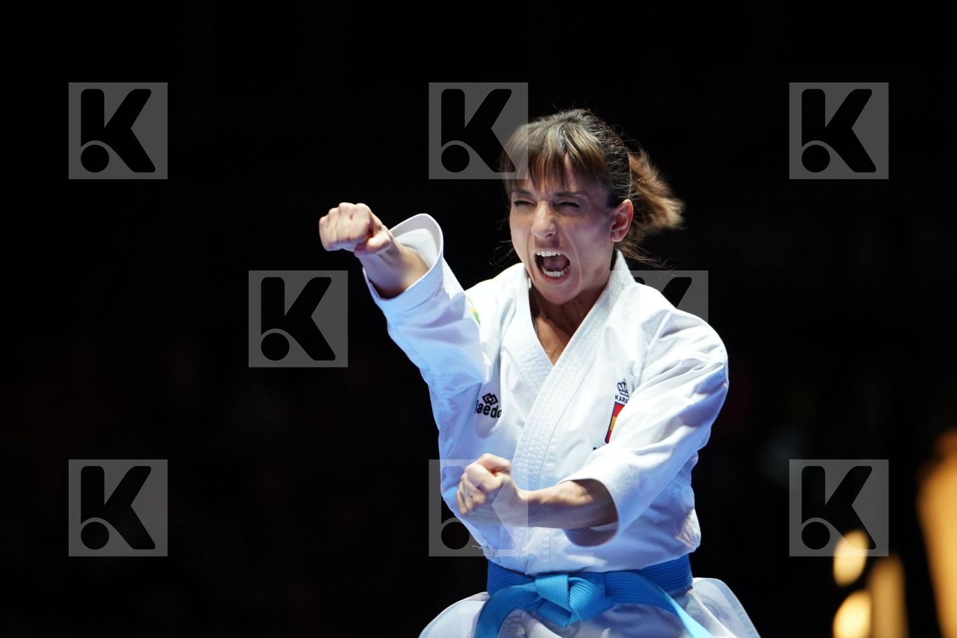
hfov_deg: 6.9
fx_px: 7895
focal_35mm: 297
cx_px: 478
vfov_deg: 4.6
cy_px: 319
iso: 1600
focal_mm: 198
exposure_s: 1/200
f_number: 2.8
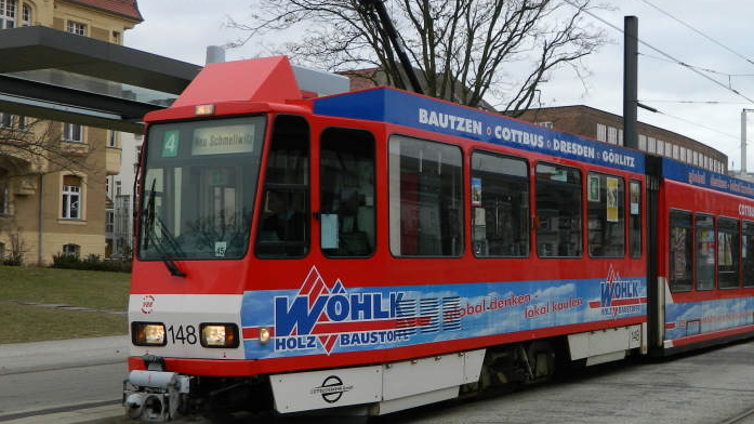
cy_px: 227
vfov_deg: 21.4
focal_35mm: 56
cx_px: 529
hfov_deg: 36.7
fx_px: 1120
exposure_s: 1/100
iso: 80
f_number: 3.3
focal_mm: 6.2
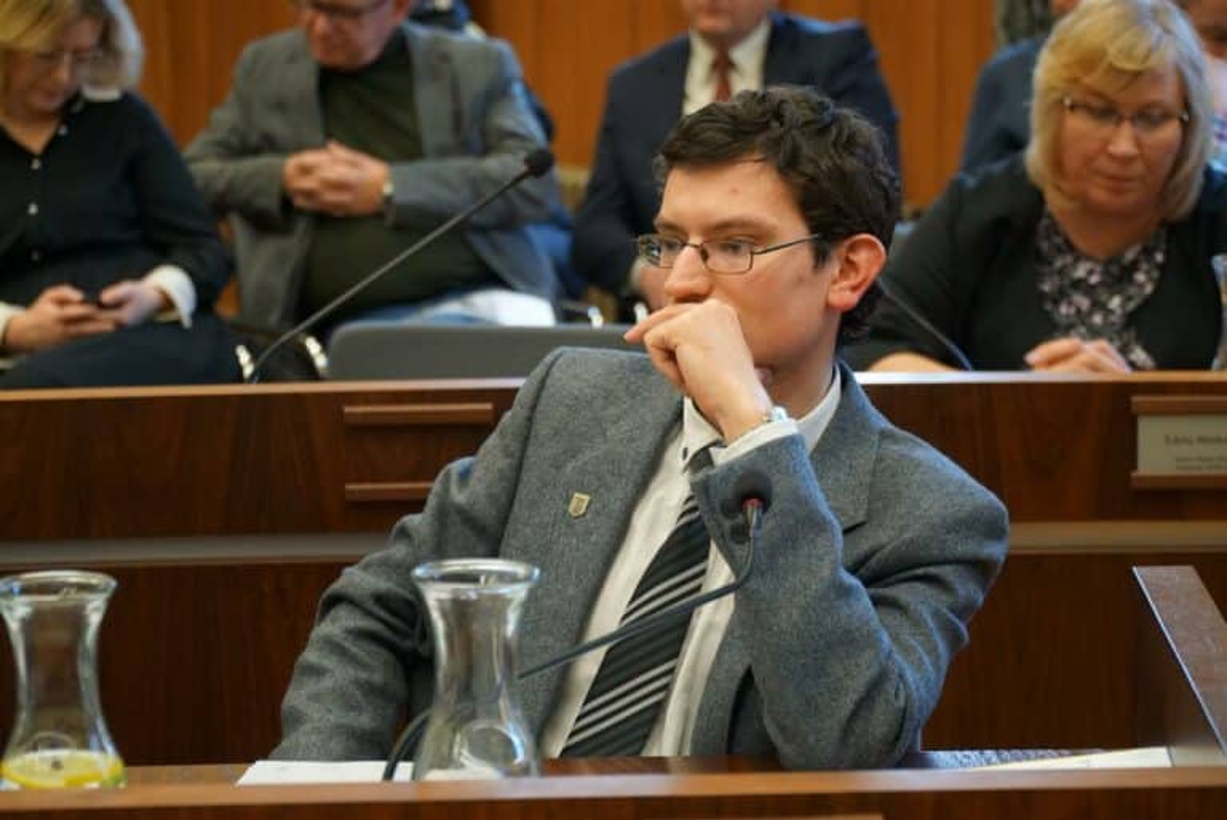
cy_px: 410
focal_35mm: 105
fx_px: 3581
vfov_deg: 13.1
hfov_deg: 19.4
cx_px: 614
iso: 2500
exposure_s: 1/160
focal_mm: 70
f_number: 4
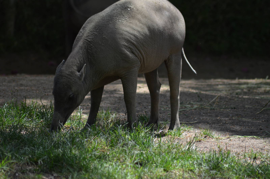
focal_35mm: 450
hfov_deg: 4.6
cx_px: 135
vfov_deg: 3.0
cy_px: 90
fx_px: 3368
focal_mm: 300
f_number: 5.6
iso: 720
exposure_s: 1/1000
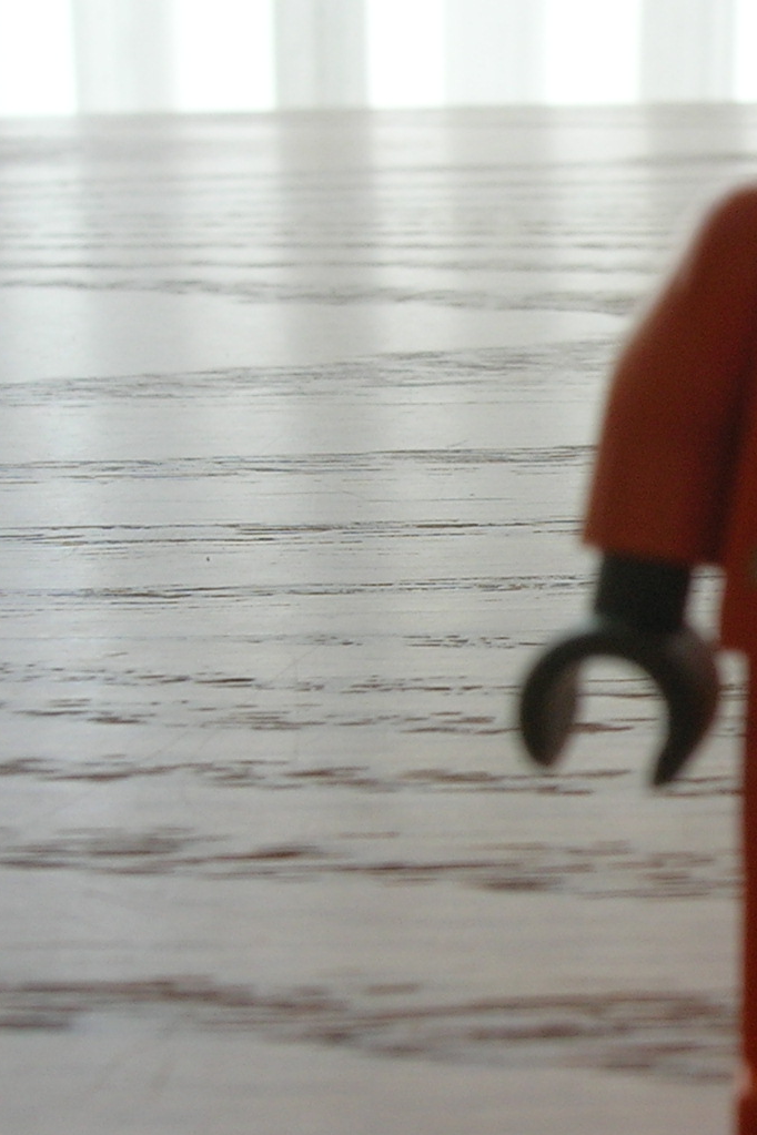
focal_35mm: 79
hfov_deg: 16.6
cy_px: 497
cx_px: 881
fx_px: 2492
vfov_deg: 25.7
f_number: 4.9
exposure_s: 1/35.8
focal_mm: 5.7
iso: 50
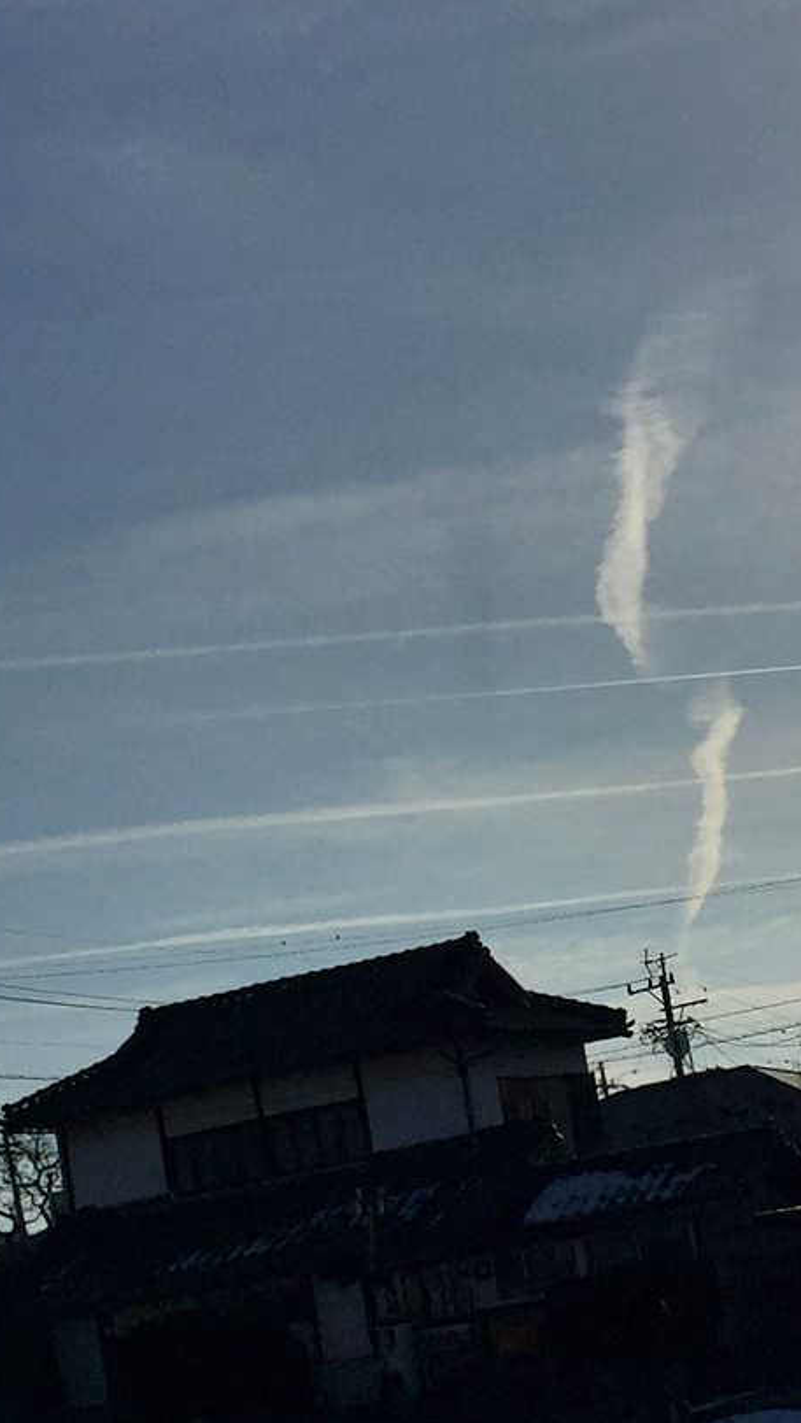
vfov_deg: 23.1
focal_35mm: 92
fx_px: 3472
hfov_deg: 13.1
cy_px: 825
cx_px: 629
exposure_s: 1/20000
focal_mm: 4.15
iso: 32
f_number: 2.2
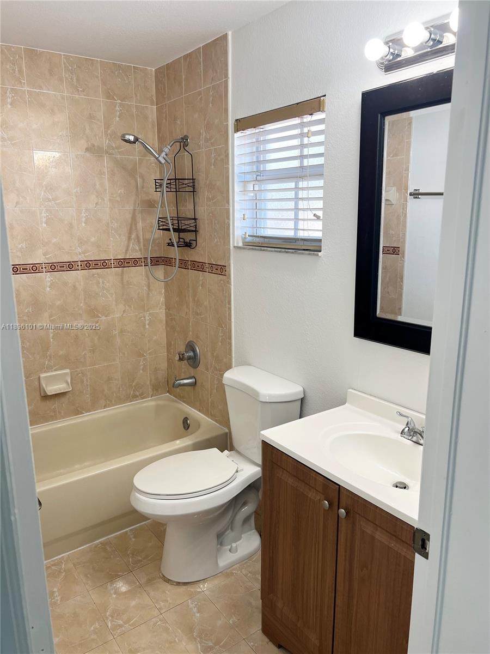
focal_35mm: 26
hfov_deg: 53.1
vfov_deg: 67.3
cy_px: 327
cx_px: 245
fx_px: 491
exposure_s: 1/121
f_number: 1.5
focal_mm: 5.7
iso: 50
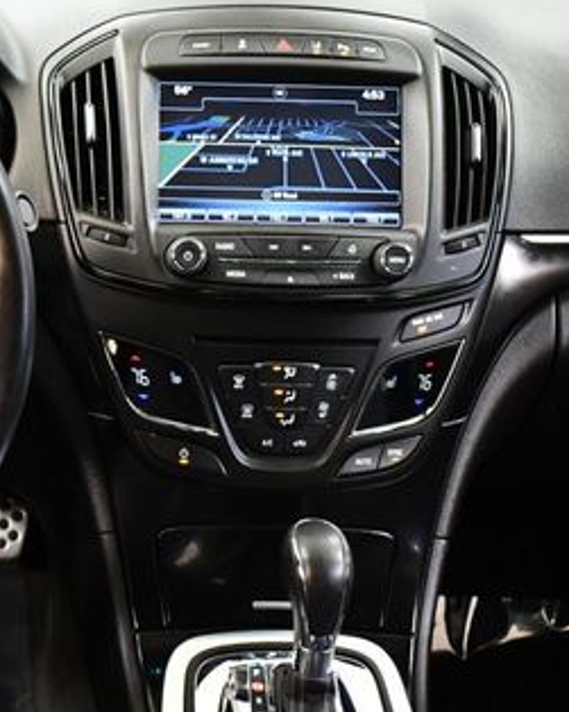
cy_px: 399
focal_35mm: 69
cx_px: -20
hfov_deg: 21.3
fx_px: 1453
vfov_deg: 27.5
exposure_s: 1/80
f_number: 3.5
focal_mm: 18
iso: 3200
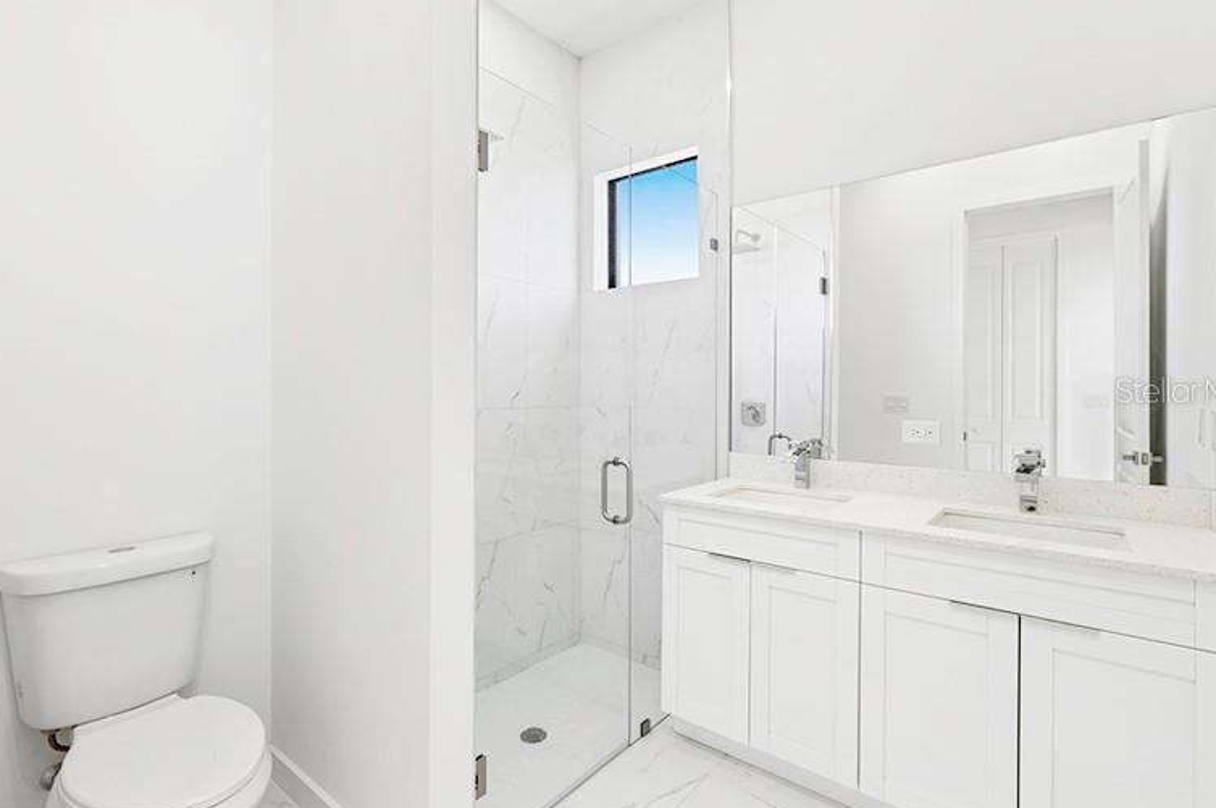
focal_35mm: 17
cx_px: 622
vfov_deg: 70.3
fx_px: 573
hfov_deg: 93.3
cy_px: 390
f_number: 9
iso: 200
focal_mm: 16
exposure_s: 1/5
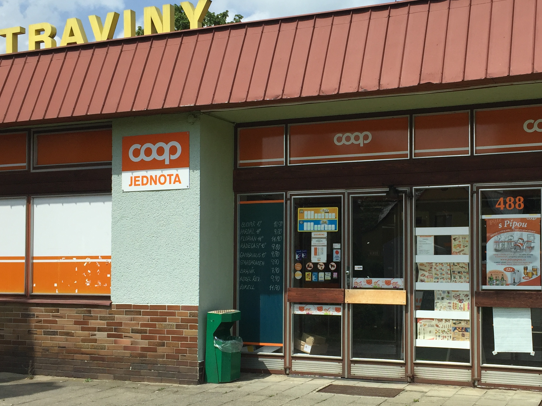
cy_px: 233
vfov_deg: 31.5
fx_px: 720
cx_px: 339
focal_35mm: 46
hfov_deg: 40.9
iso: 32
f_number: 2.2
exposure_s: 1/2639
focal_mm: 4.15
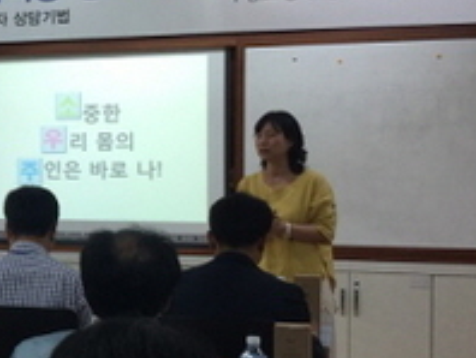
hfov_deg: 21.6
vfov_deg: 18.0
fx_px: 1129
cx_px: -132
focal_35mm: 82
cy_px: 185
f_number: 2.2
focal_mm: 4.15
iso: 32
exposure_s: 1/40
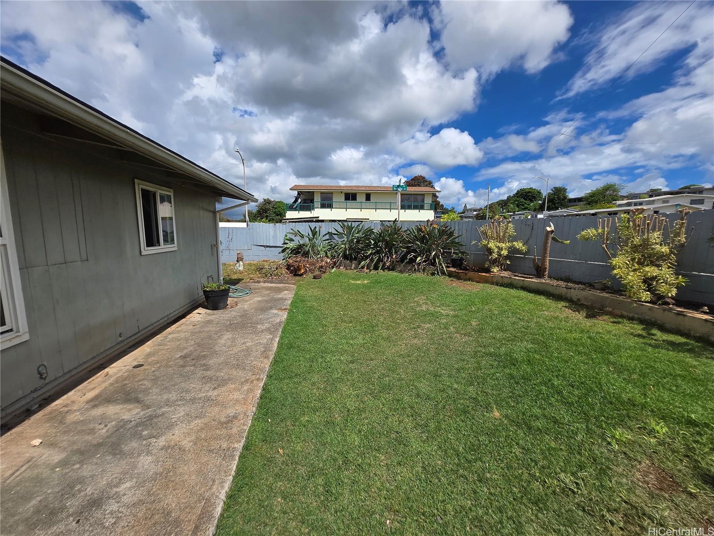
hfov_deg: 106.2
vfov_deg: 89.9
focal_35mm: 13
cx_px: 357
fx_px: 268
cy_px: 268
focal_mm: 1.7
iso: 25
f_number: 2.2
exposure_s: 1/1957
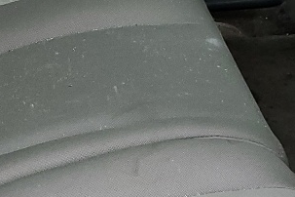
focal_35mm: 143
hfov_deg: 14.1
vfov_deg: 9.6
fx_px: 1172
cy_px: 81
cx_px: 3
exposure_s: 1/120
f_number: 1.5
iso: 93
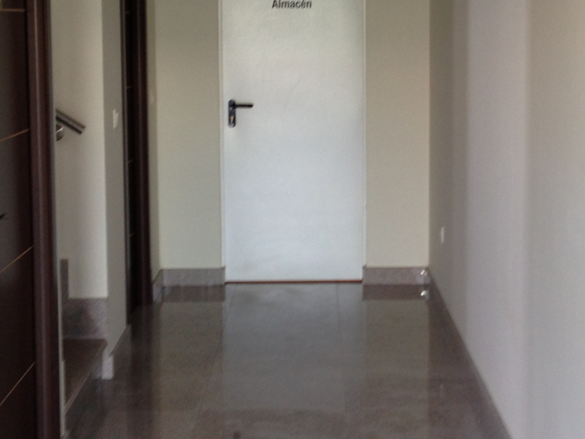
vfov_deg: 19.8
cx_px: 334
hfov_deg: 26.3
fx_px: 1251
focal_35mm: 74
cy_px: 119
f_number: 2.4
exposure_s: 1/20
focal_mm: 4.13
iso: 50
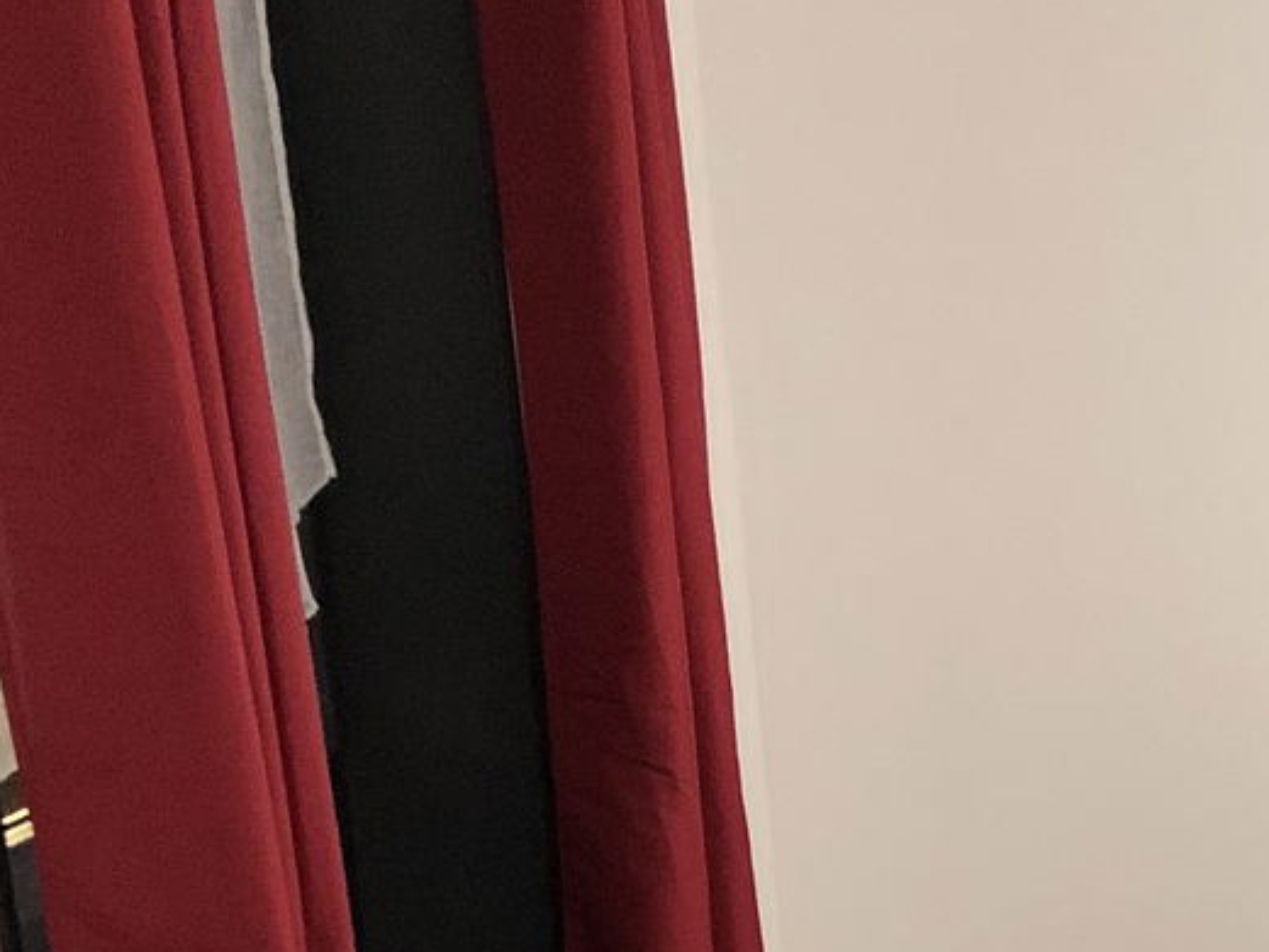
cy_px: 1315
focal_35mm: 86
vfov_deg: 16.1
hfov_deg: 19.9
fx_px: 3153
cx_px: 1866
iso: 100
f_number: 1.8
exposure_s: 1/14
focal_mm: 4
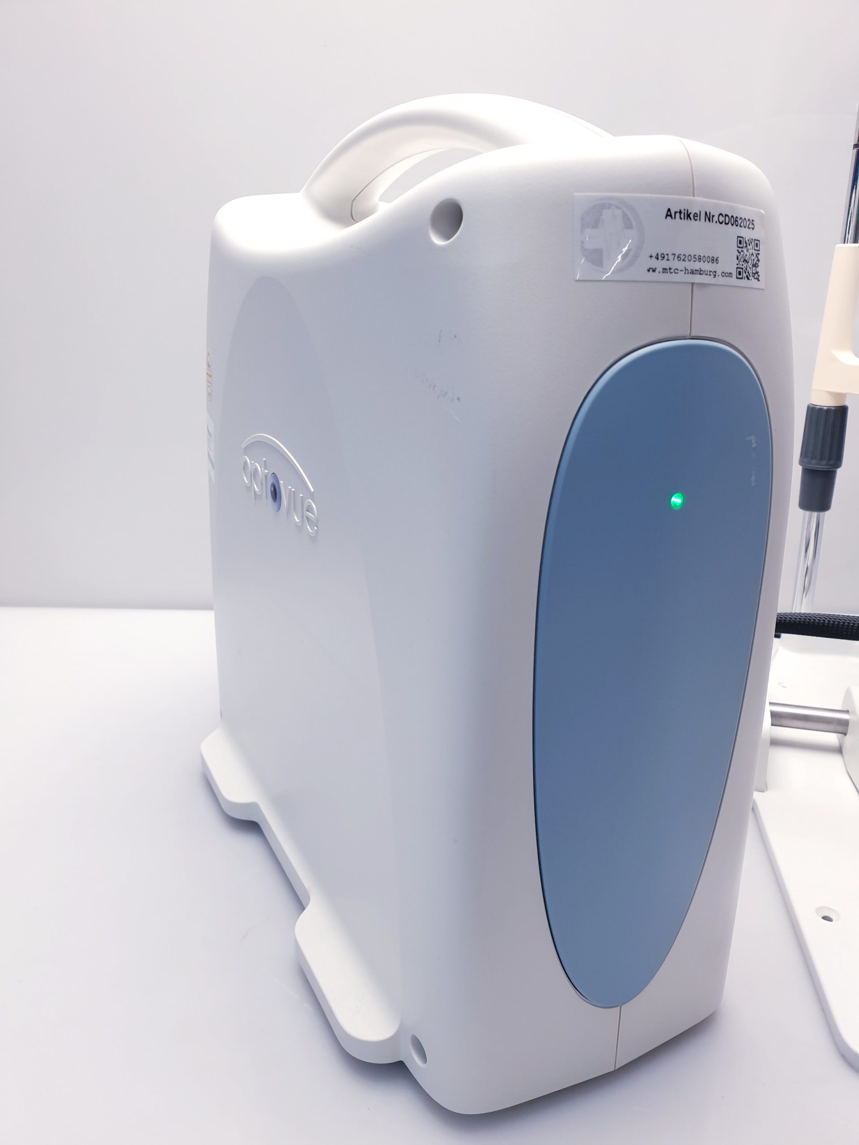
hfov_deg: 53.1
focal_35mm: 26
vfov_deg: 67.3
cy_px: 572
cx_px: 430
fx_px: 860
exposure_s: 1/100
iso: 80
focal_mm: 4.3
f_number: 2.4
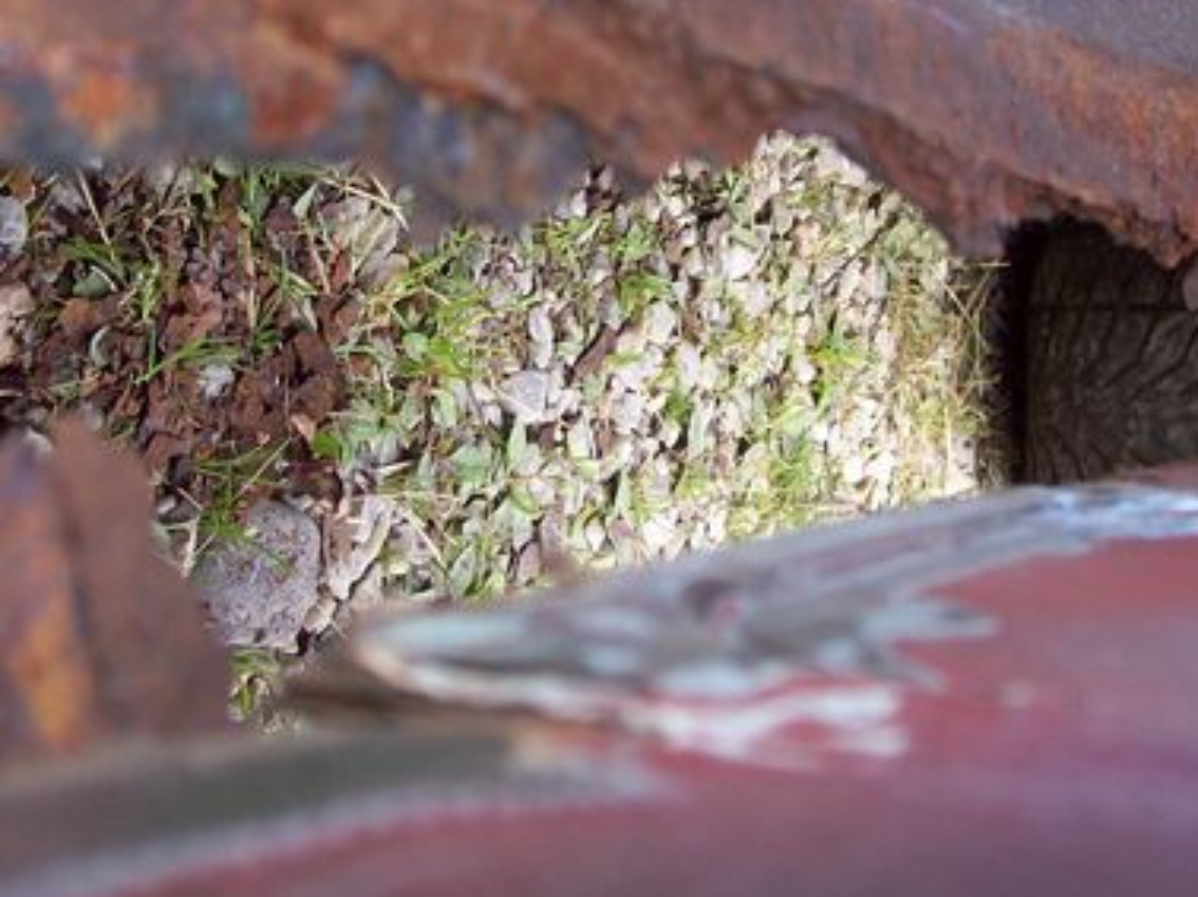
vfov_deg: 23.8
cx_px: 605
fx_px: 2110
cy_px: 231
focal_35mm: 61
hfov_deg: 31.7
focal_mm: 6
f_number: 2.7
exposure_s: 1/64
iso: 80
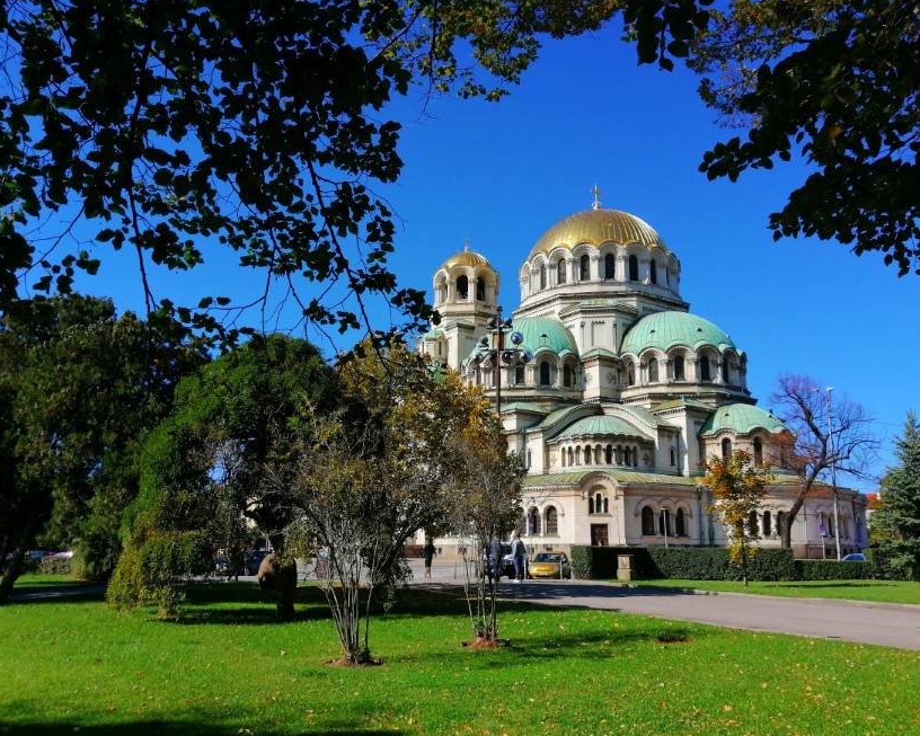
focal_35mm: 31
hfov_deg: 57.1
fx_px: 844
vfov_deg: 47.1
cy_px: 374
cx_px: 492
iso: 50
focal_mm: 3.95
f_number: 1.8
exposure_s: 1/1946
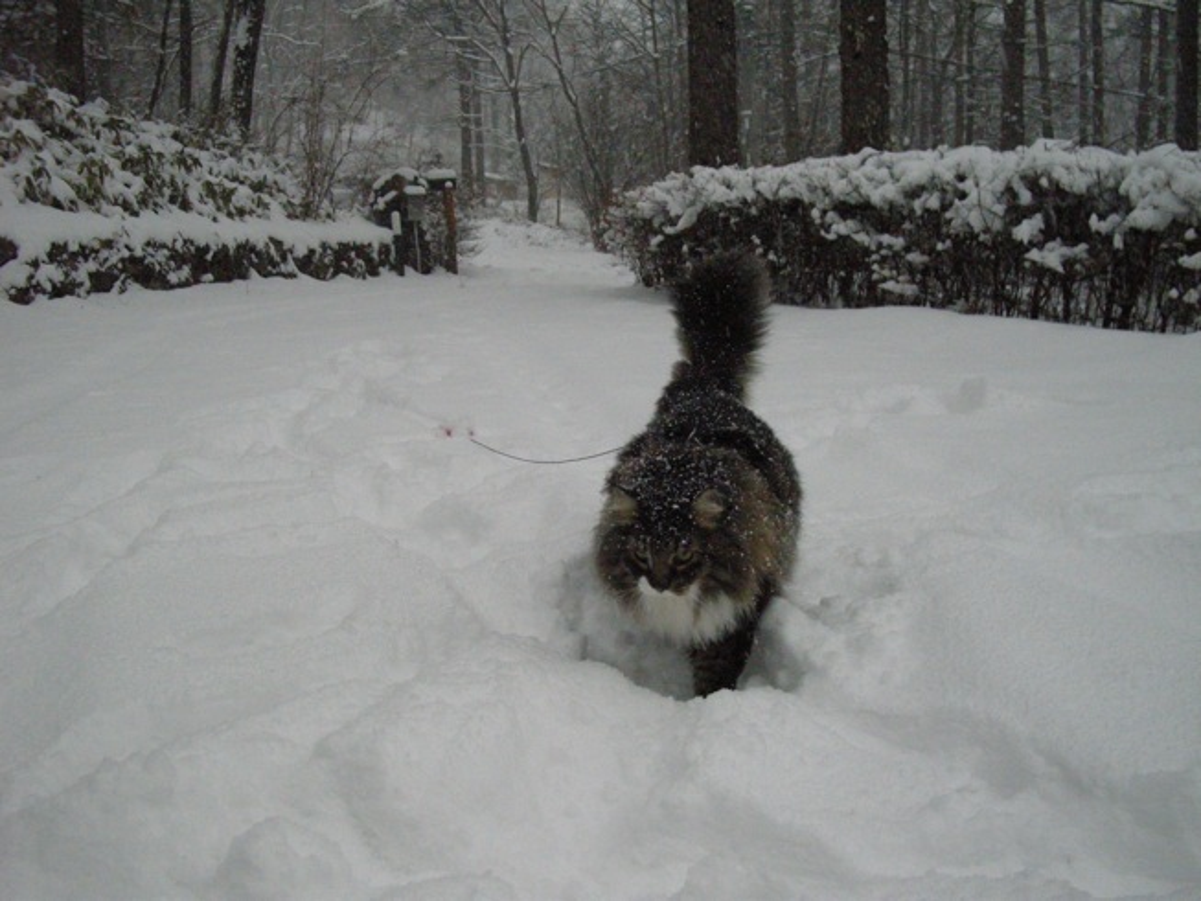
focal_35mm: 37
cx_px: 600
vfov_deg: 38.7
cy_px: 450
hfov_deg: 50.1
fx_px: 1284
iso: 800
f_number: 8
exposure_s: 1/188
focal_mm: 7.9
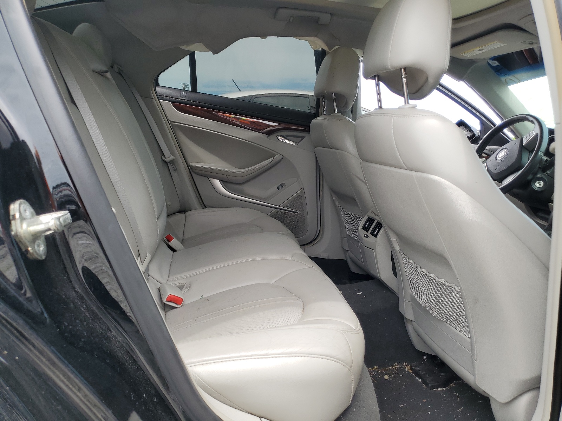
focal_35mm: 26
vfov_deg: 53.1
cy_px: 210
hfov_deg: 67.3
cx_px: 281
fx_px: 422
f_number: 1.5
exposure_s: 1/556
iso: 50
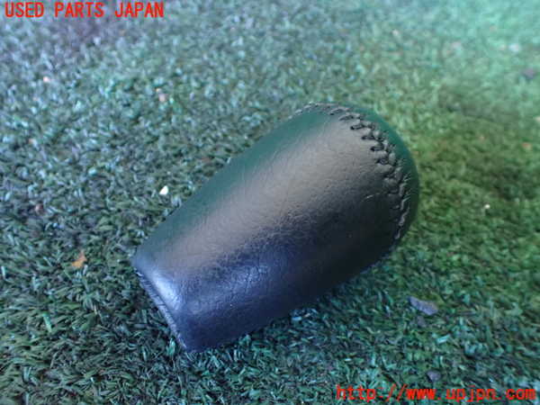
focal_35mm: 30
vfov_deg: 46.8
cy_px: 202
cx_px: 270
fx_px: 468
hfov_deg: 60.0
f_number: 2.3
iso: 1250
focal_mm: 5.4
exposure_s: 1/30
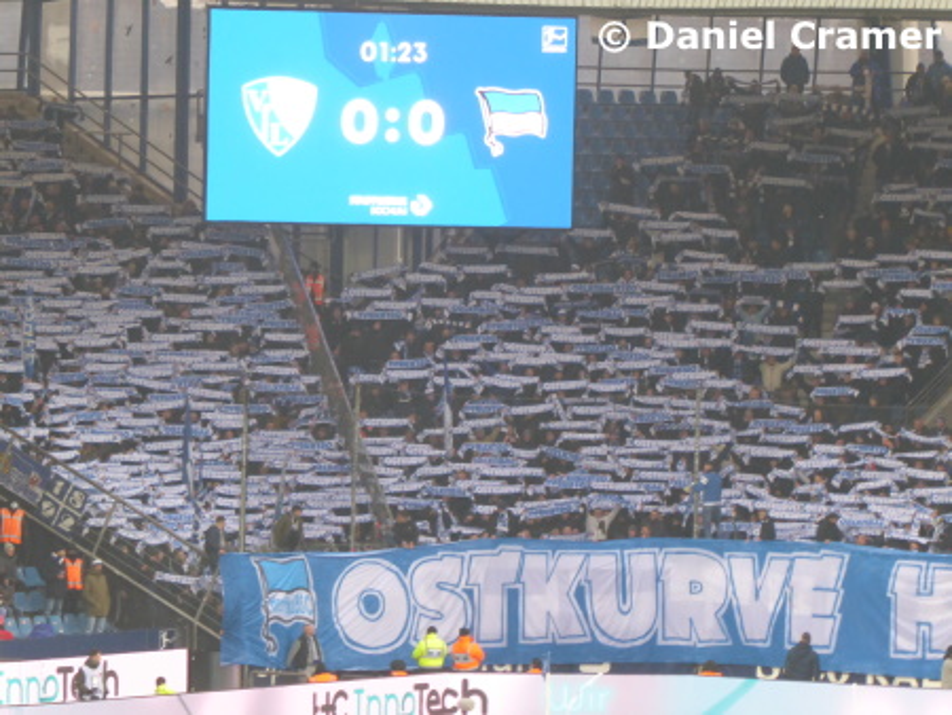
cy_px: 358
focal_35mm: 300
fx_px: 8255
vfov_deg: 5.0
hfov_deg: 6.6
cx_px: 476
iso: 400
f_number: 5.8
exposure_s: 1/50
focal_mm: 53.8
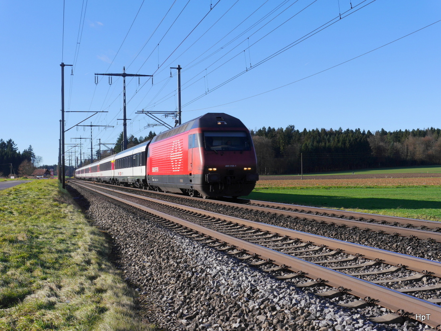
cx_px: 220
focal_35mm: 46
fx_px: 586
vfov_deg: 31.5
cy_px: 166
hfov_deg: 41.2
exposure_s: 1/320
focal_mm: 23
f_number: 9
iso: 160
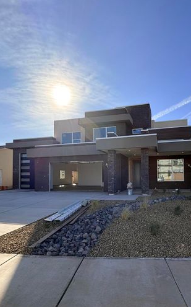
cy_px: 173
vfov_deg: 84.6
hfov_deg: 58.7
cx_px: 122
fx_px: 167
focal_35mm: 20
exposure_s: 1/1745
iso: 64
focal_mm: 2.22
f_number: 2.2
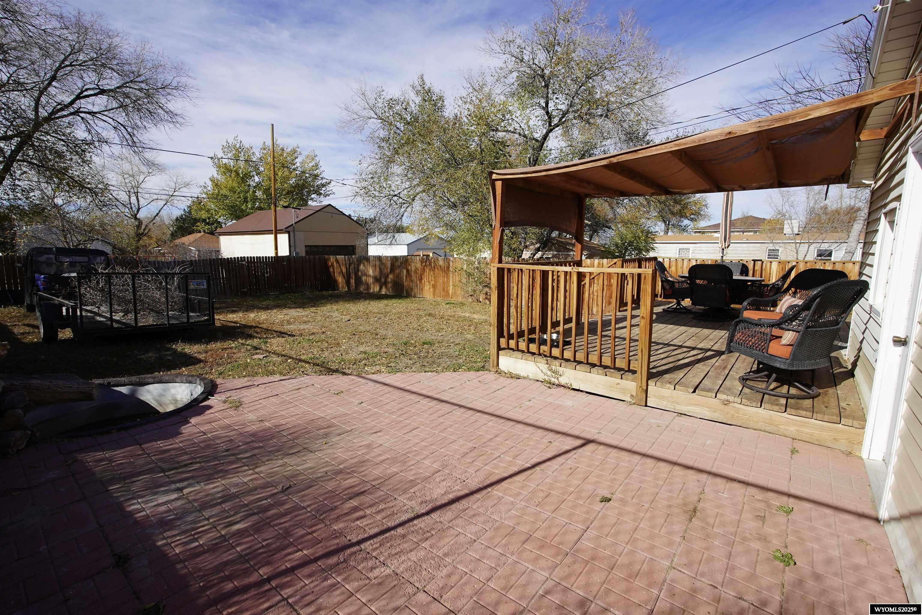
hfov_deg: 96.7
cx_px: 461
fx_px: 410
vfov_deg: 73.7
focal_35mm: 16
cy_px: 308
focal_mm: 11
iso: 100
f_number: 10
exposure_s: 1/160
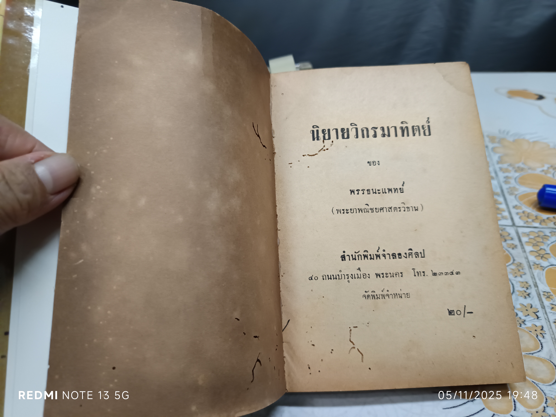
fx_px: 385
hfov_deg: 71.6
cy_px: 208
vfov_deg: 56.8
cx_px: 278
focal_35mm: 24
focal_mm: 5.31
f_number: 1.7
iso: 1236
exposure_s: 1/33.3
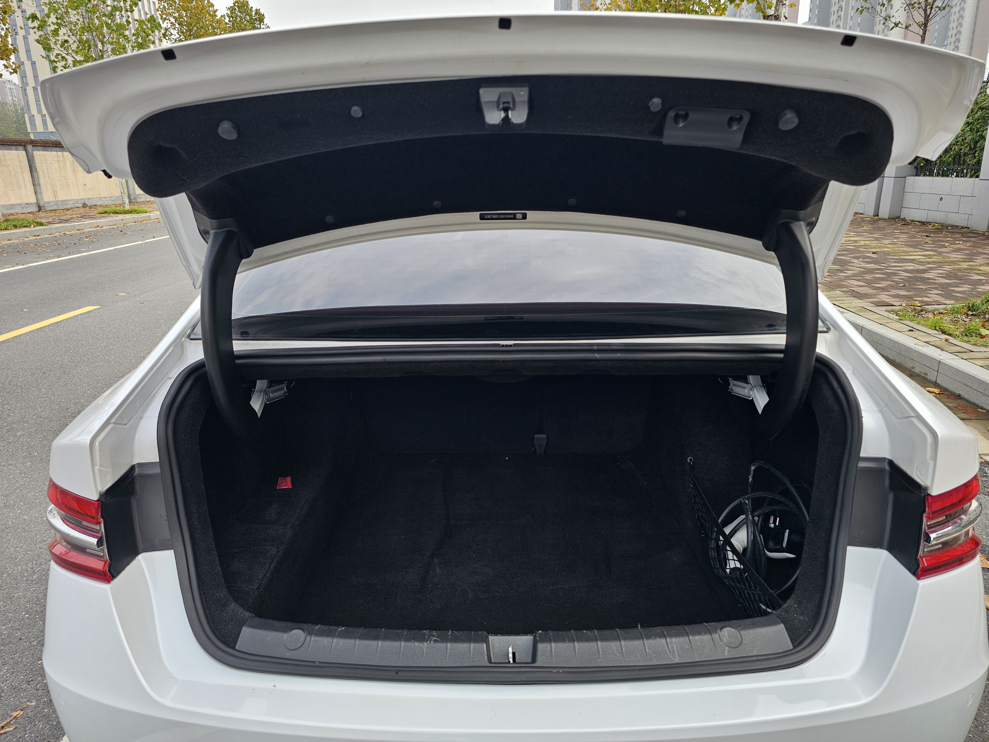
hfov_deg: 73.9
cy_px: 371
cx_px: 494
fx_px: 657
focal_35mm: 23
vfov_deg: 58.9
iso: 10
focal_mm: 6.3
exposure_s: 1/202
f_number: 1.7
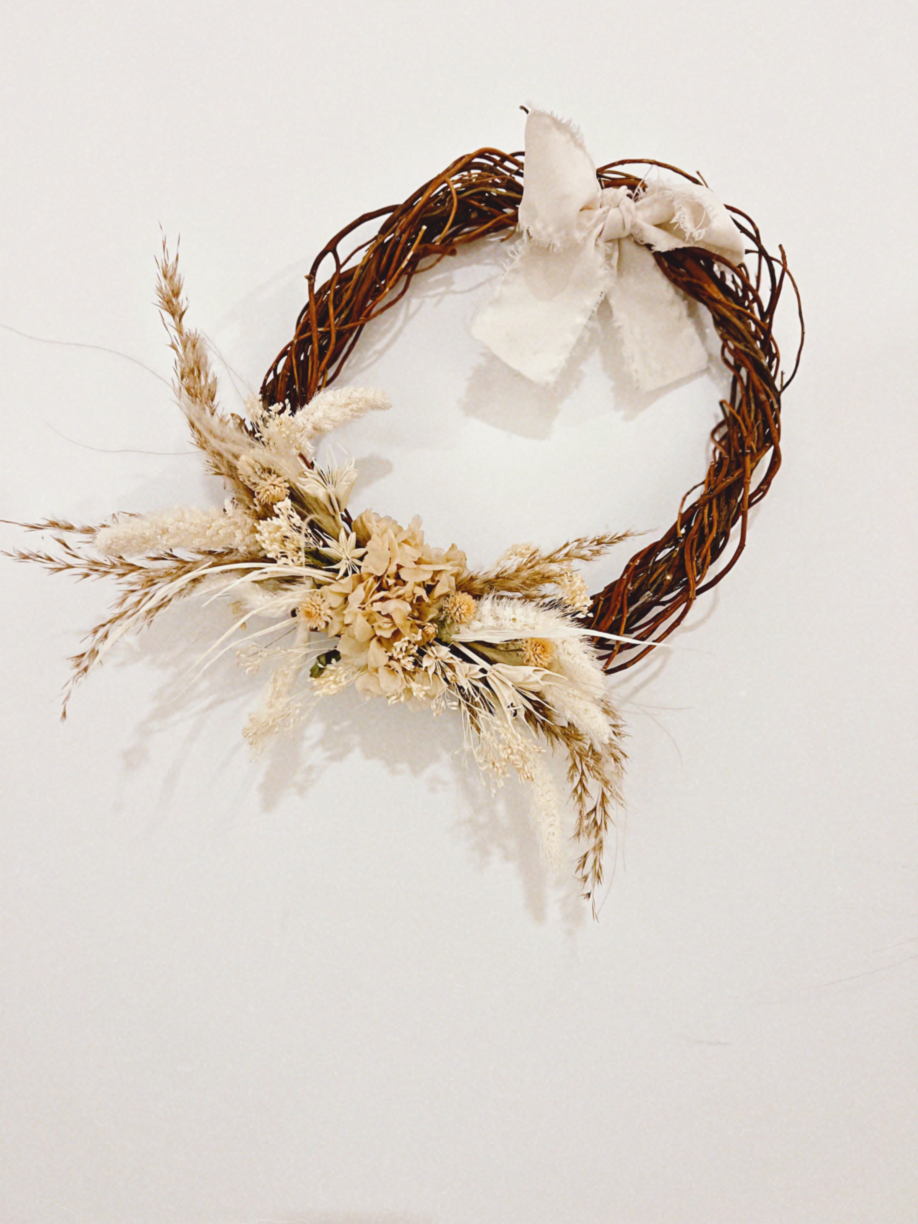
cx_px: 459
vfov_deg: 67.3
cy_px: 612
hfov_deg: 53.1
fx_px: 919
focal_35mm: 26
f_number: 1.5
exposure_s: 1/50
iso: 320
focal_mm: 5.7
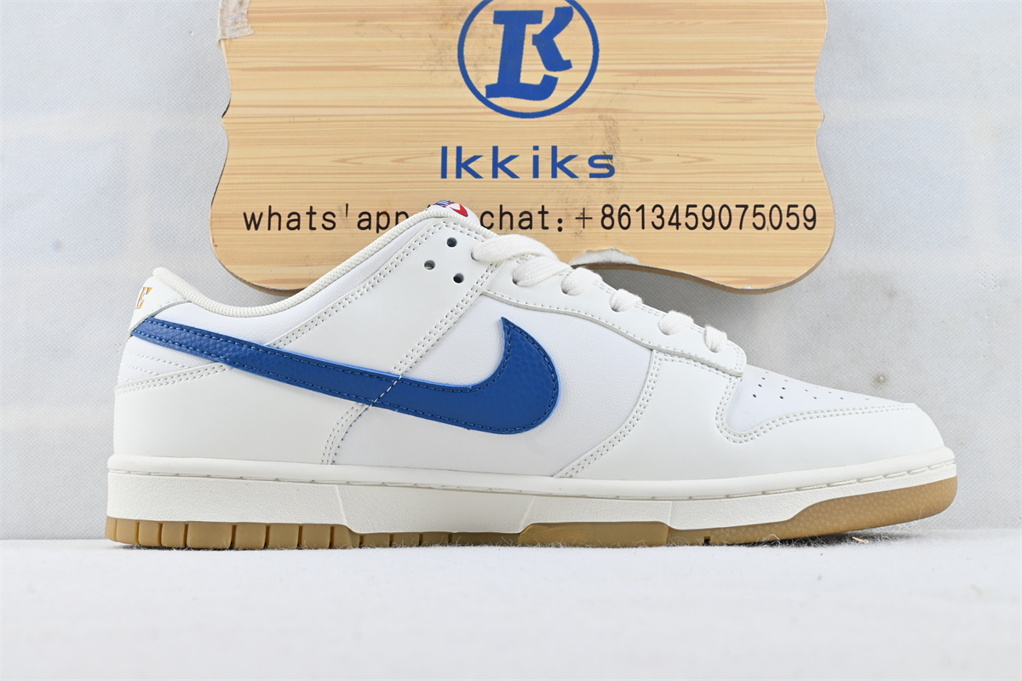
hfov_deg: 41.7
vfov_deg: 28.5
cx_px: 511
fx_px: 1341
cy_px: 340
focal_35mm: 47
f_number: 10
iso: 100
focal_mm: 31.5
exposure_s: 1/13
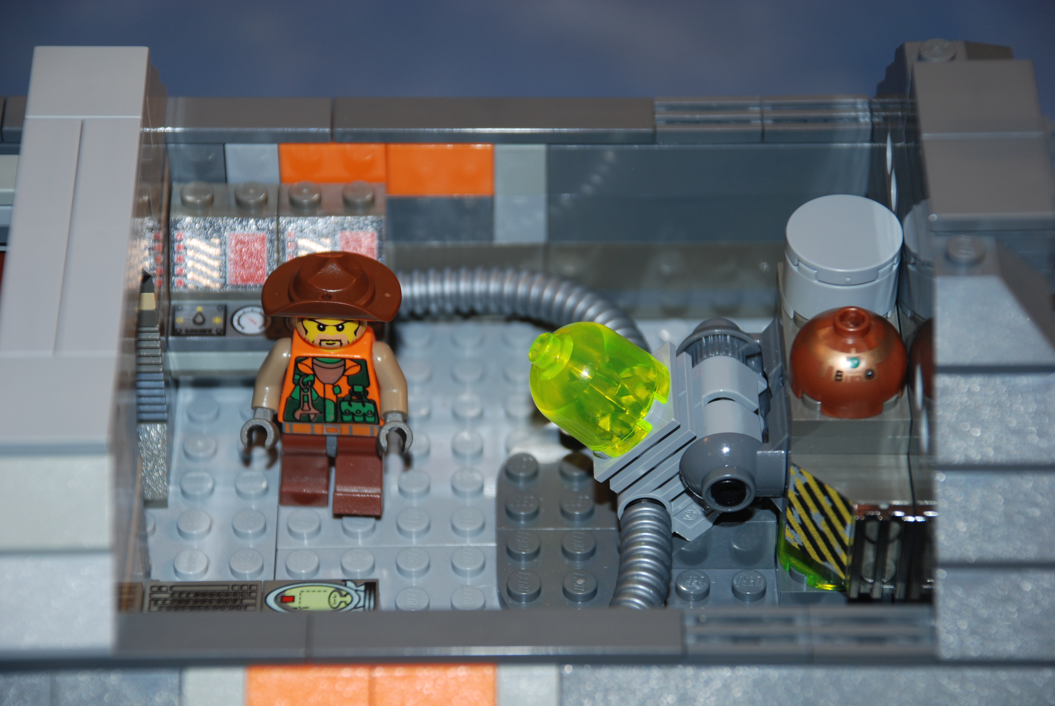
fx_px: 4181
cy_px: 353
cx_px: 528
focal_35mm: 142
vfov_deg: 9.7
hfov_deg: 14.4
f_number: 5.6
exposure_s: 1/2
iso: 200
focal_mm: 95
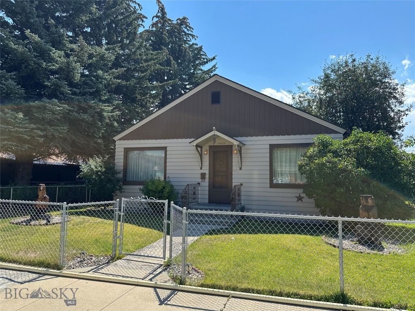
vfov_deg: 56.8
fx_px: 288
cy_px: 156
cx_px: 208
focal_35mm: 24
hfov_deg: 71.6
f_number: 1.78
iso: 80
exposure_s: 1/2882
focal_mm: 6.86
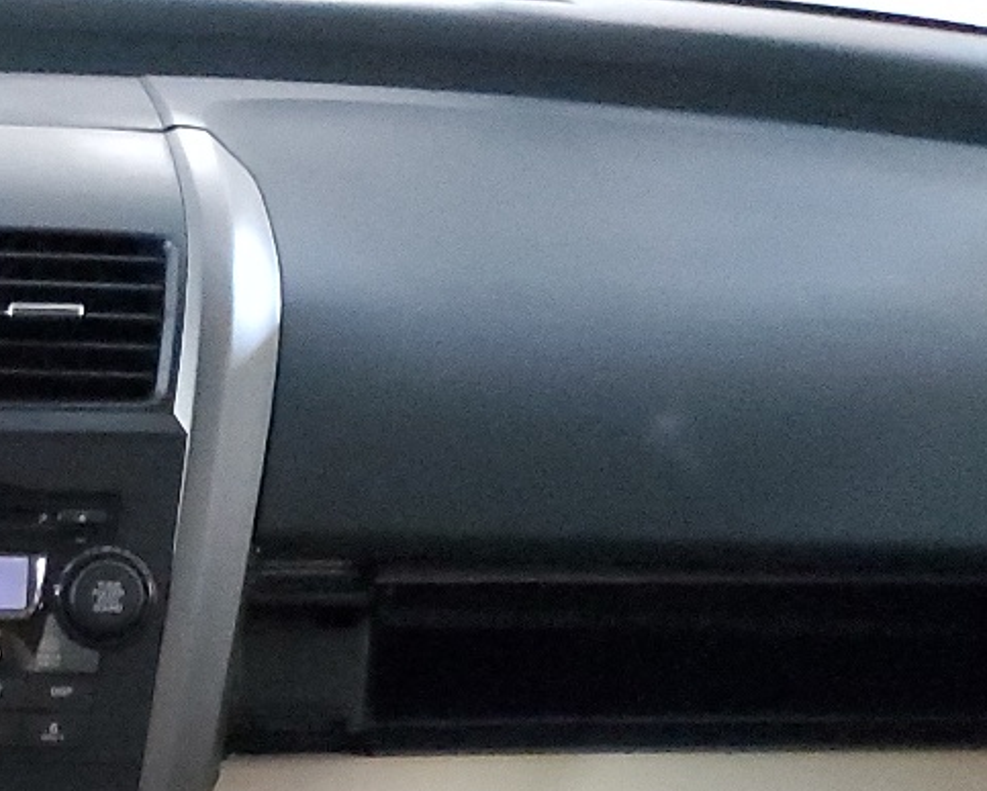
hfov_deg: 20.9
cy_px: 1124
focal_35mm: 84
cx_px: -251
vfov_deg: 16.9
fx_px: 2455
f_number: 1.5
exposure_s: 1/9
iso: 1029
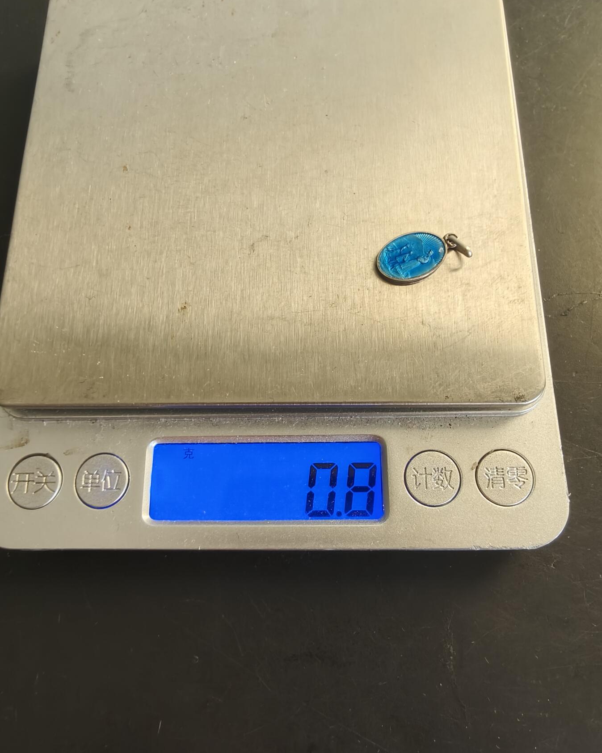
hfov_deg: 58.8
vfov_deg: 70.3
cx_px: 301
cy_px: 390
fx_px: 535
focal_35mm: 24
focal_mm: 2.32
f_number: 2
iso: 160
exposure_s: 1/50
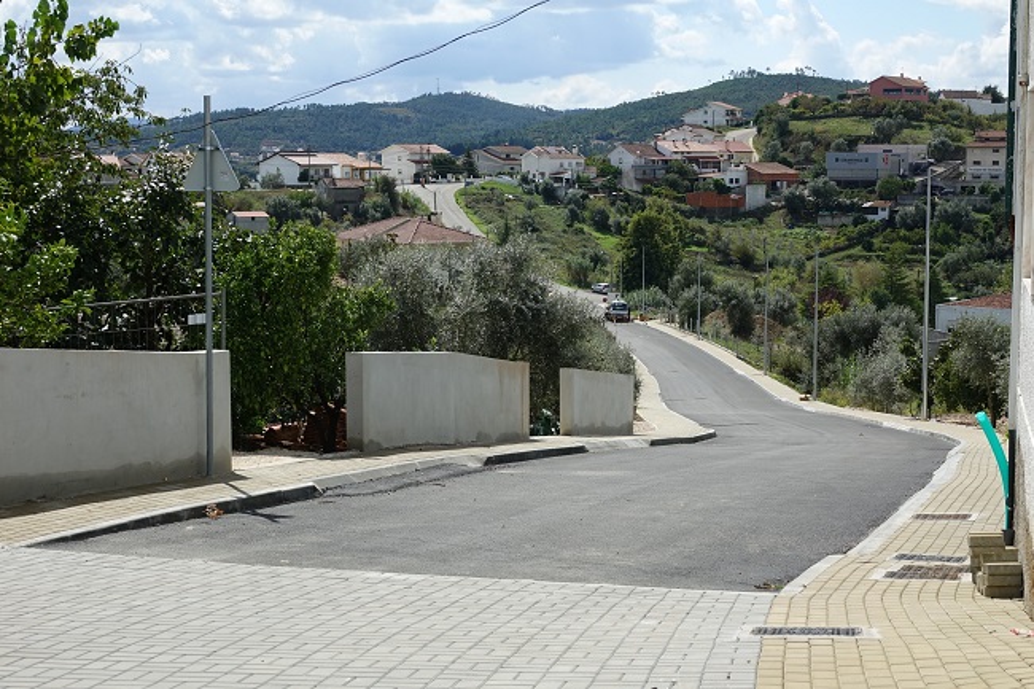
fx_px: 1809
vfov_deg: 21.6
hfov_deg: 31.9
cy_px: 344
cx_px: 517
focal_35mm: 63
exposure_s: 1/1000
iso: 100
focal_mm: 23.09
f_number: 4
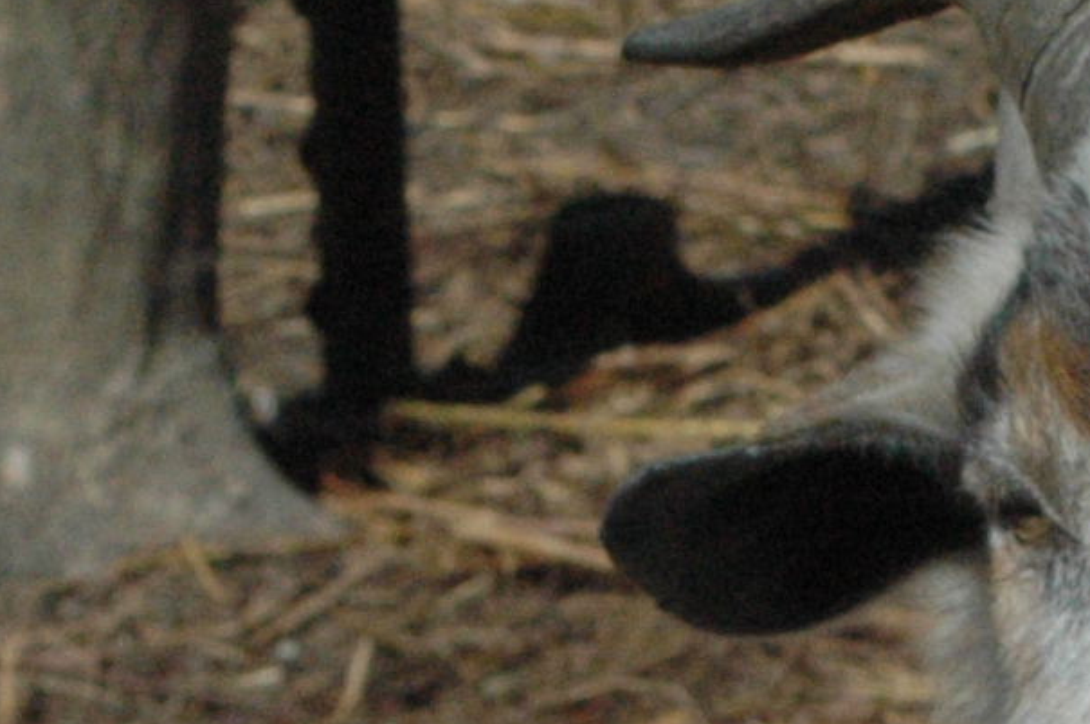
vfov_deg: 2.6
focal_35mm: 522
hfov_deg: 3.9
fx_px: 15788
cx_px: 1463
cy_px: 1579
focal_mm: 70
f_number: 16
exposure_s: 1/1000
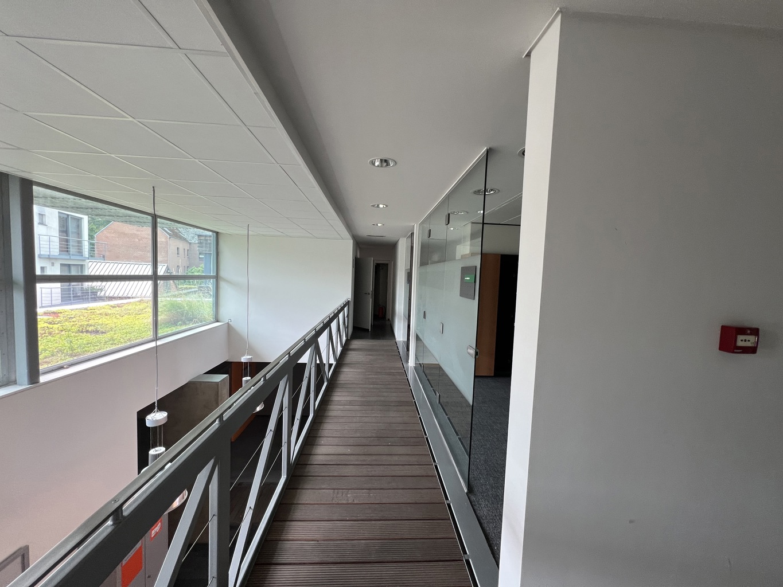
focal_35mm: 13
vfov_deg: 89.9
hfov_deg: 106.2
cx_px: 392
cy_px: 294
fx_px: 294
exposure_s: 1/99
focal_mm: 1.57
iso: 80
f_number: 1.8
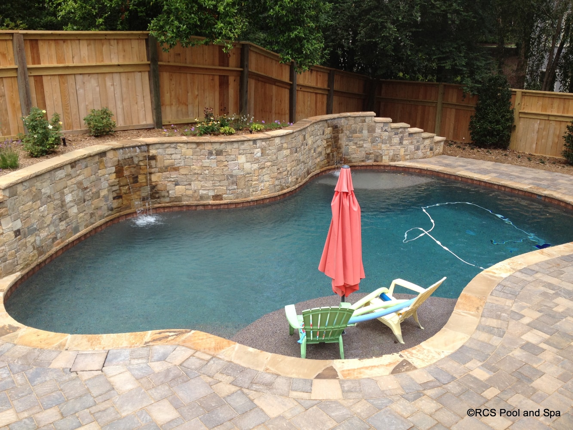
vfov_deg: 40.7
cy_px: 215
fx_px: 579
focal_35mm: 35
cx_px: 286
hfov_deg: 52.6
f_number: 2.4
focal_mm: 4.28
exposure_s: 1/767
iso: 64
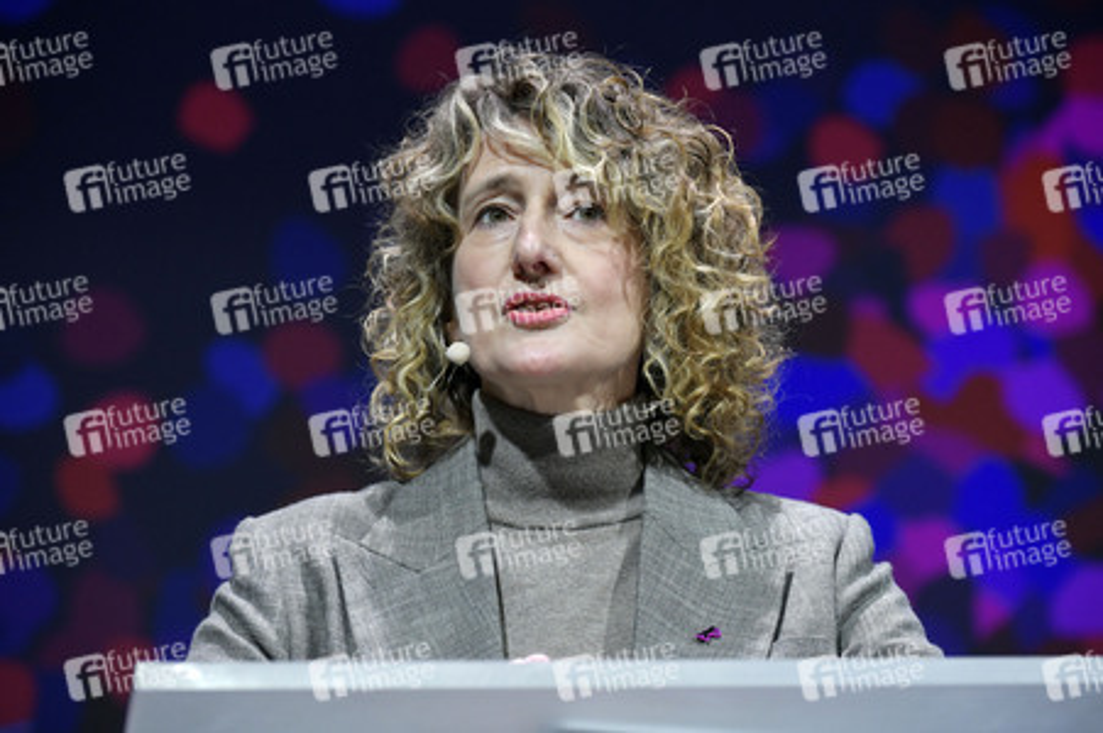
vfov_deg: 7.2
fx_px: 5817
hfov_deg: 10.8
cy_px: 366
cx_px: 552
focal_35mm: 190
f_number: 6.3
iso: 2000
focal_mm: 190
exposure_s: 1/200
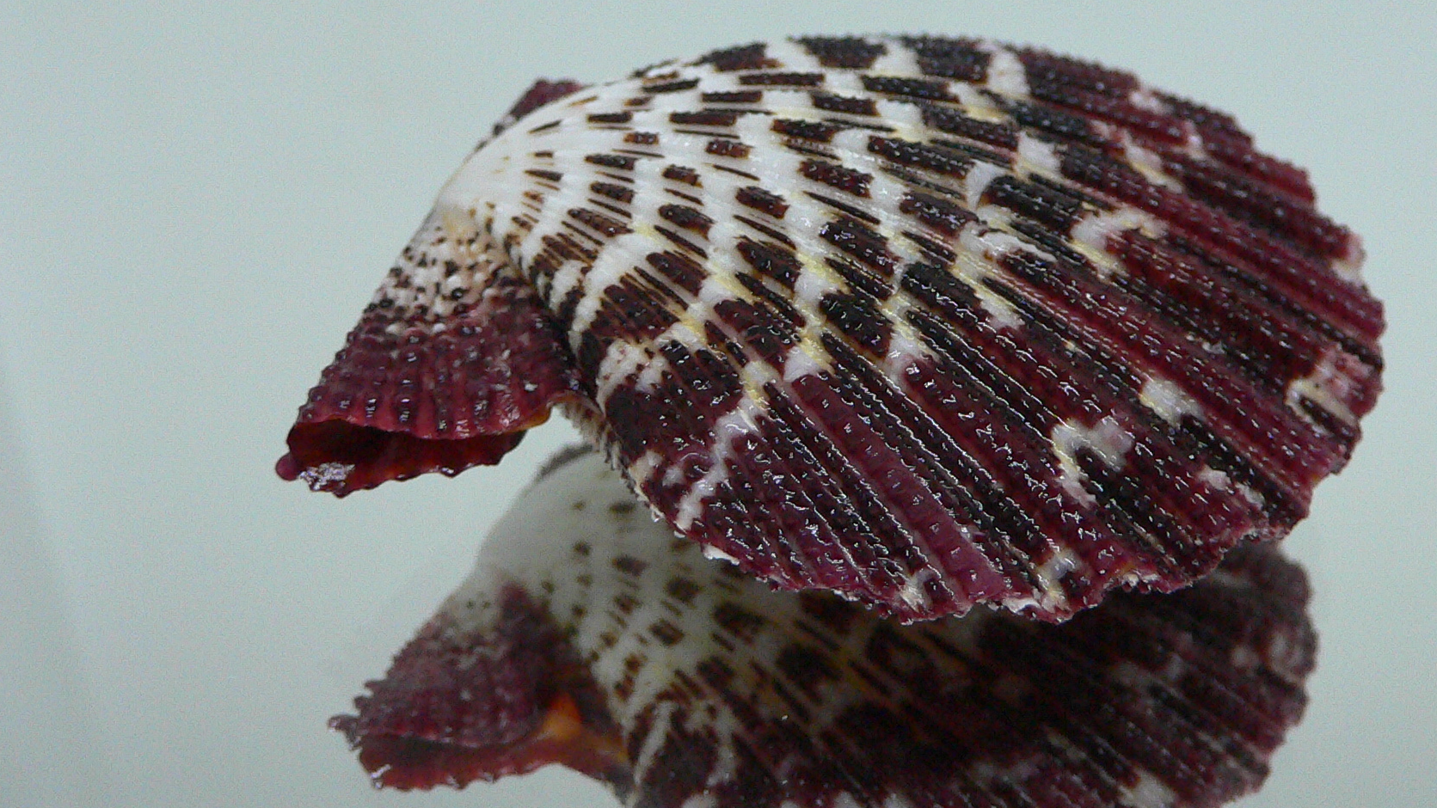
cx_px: 855
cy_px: 350
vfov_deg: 25.9
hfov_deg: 44.4
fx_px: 1753
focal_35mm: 46
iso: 200
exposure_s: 1/50
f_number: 2.8
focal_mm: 4.6
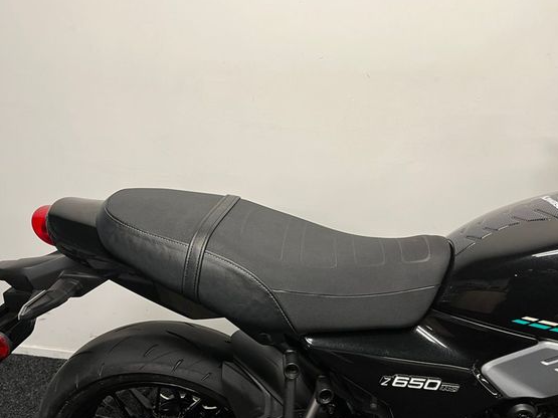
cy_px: 221
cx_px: 257
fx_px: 483
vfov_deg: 46.8
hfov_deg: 59.9
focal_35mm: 30
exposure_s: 1/50
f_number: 1.6
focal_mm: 5.1
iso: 80
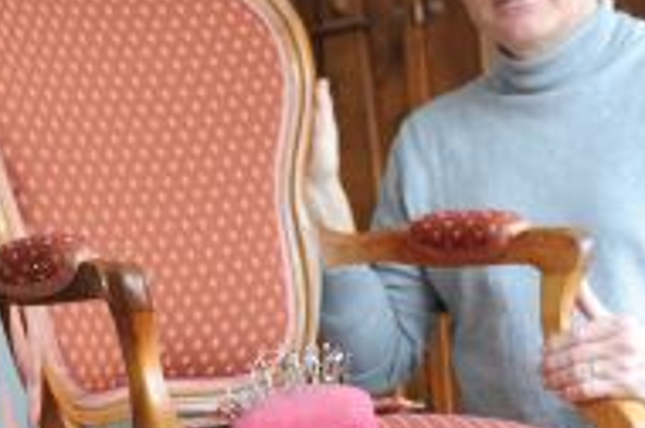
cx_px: 109
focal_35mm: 108
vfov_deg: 12.5
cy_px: 438
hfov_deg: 18.7
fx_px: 1932
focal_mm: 32
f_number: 2.8
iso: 1600
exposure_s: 1/160
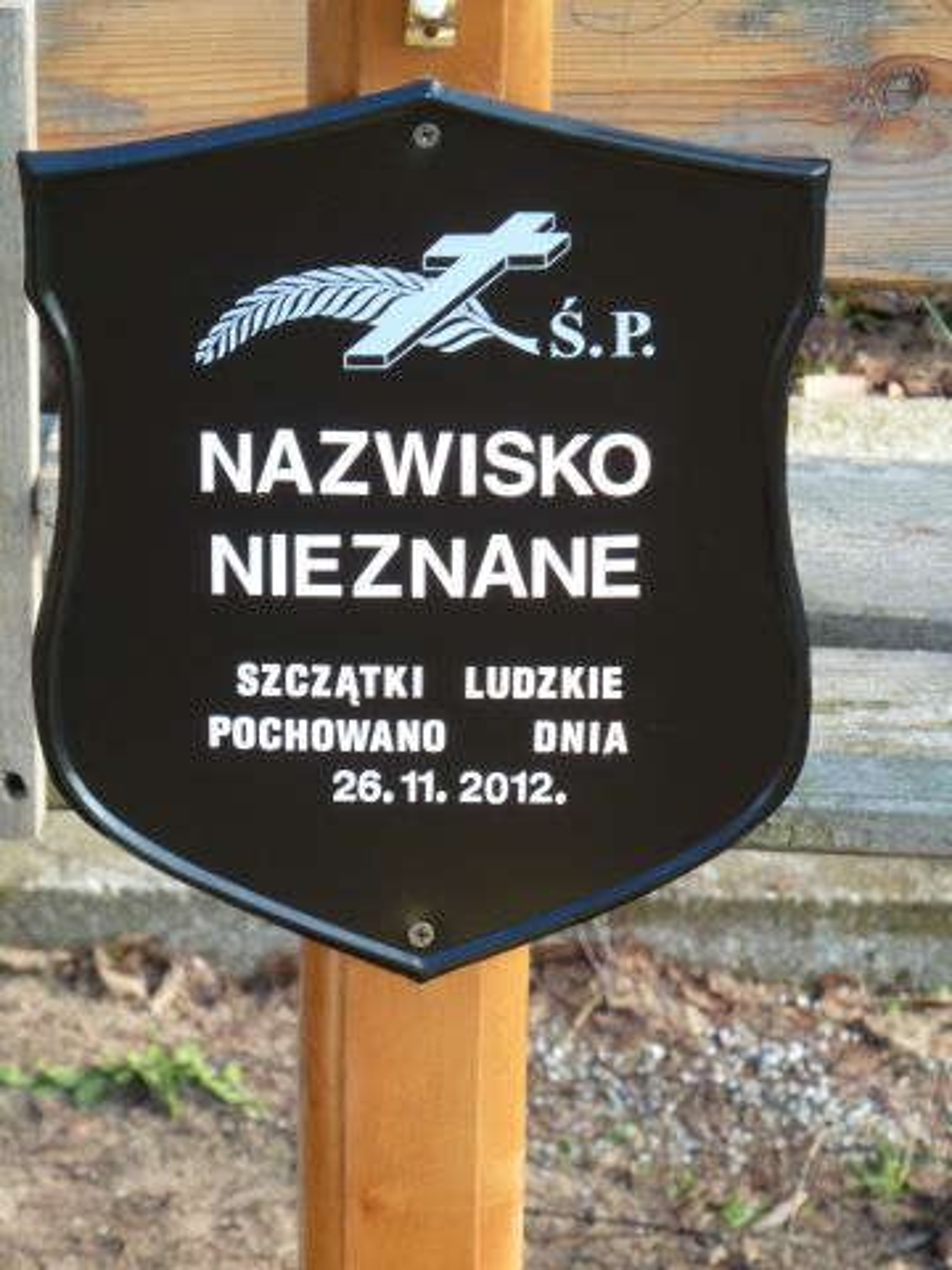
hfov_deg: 7.6
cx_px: 476
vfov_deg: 10.1
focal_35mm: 196
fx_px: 7187
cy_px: 635
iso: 125
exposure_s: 1/80
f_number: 4.5
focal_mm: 32.1
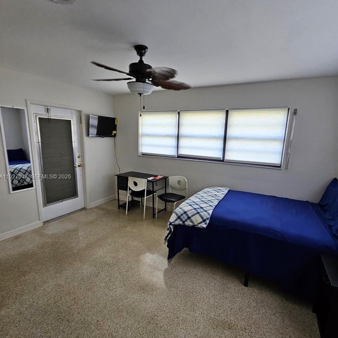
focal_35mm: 16
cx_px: 175
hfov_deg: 87.4
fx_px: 177
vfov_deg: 87.4
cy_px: 177
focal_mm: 2.2
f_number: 2.2
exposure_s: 1/60
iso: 200
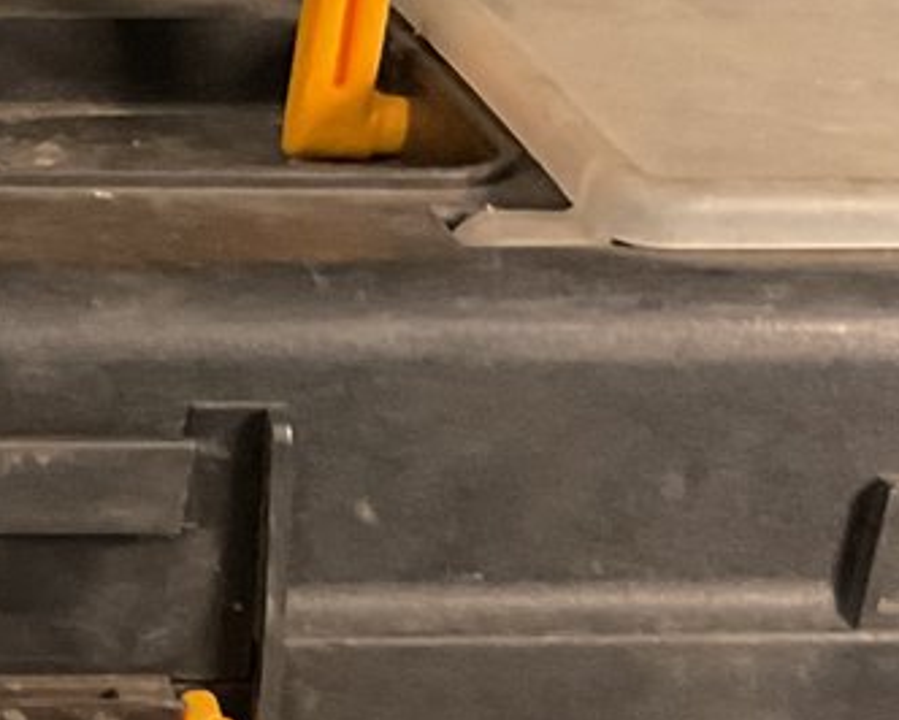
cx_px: -237
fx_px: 3434
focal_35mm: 129
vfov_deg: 11.2
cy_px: 1274
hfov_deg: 14.4
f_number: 1.8
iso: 200
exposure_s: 1/40
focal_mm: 3
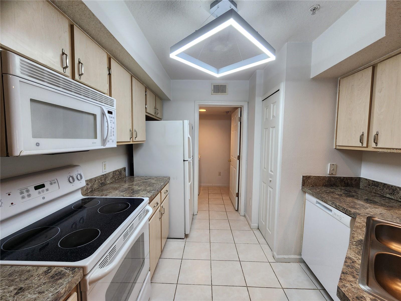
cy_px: 150
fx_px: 151
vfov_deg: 89.9
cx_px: 200
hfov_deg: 106.2
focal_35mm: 13
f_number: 2.2
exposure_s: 1/60
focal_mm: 2.2
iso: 125
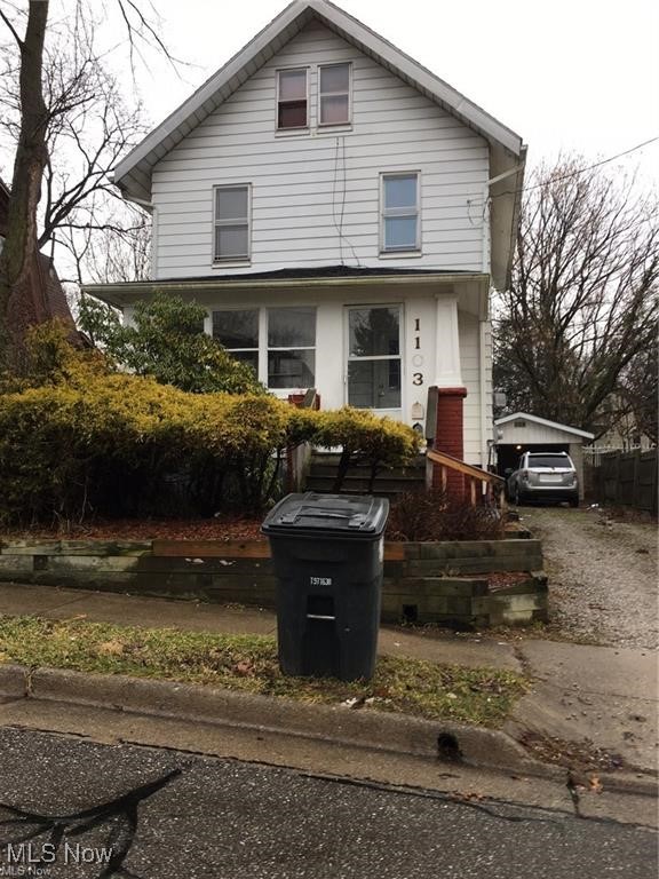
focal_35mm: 29
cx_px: 330
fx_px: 736
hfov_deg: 48.2
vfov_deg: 61.7
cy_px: 440
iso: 25
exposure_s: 1/120
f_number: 2.2
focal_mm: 4.15
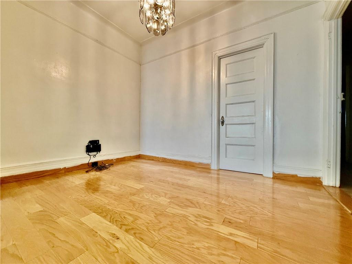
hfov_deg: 102.1
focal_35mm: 14
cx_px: 176
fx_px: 142
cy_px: 132
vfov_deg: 85.7
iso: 320
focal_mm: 2.22
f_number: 2.2
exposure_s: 1/120
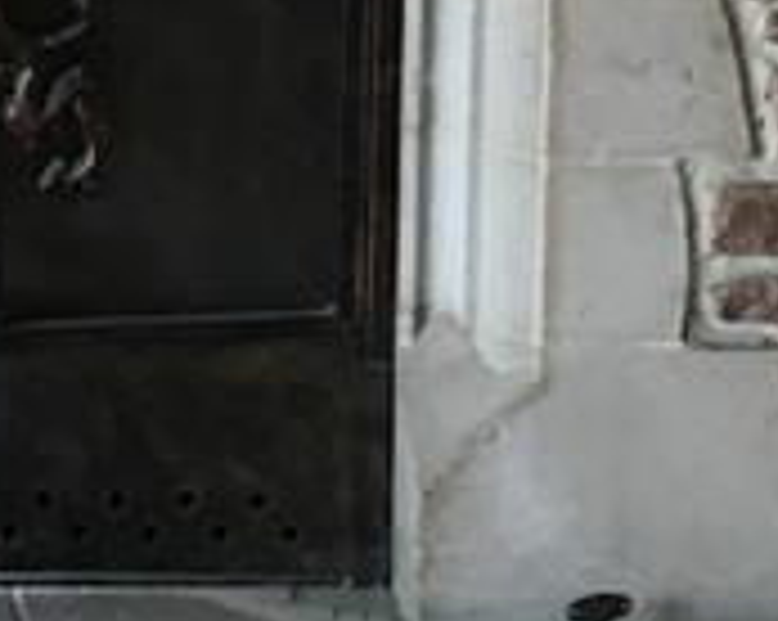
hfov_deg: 11.0
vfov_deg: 8.8
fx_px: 3864
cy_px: -554
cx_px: -423
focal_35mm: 168
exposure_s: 1/30
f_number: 2.2
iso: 64
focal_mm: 4.15
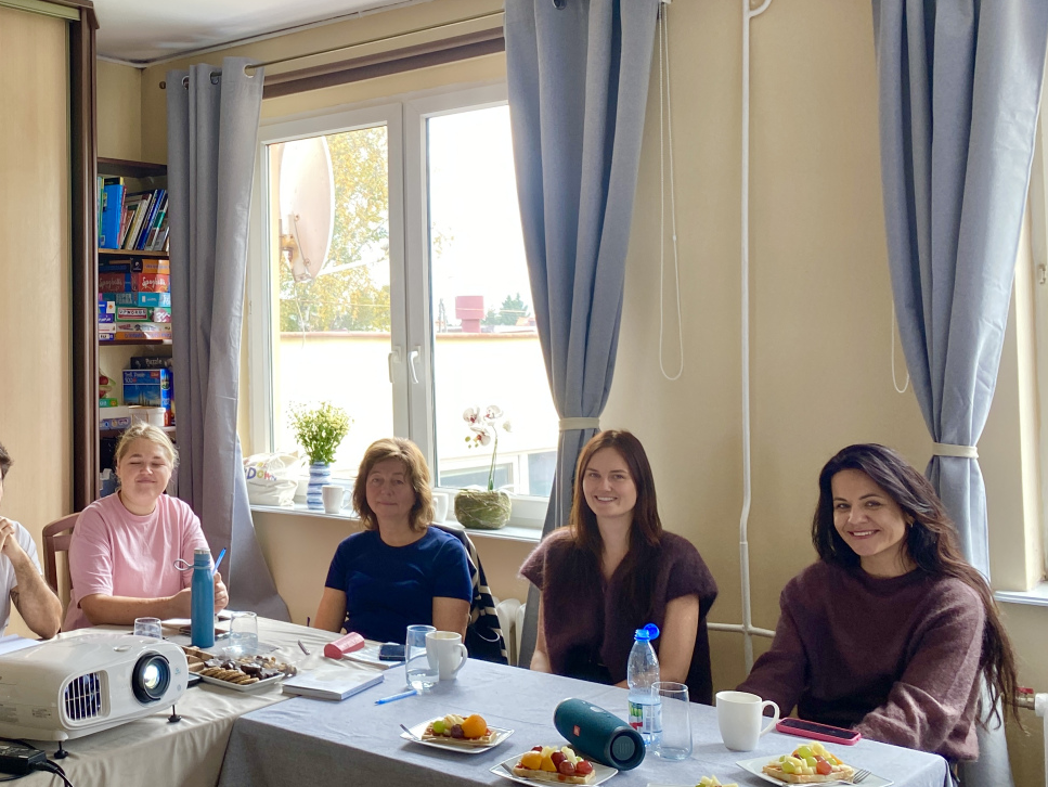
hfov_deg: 41.7
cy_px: 297
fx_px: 1302
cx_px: 190
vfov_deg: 33.5
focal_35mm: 43
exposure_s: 1/60
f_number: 1.8
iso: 64
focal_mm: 4.25
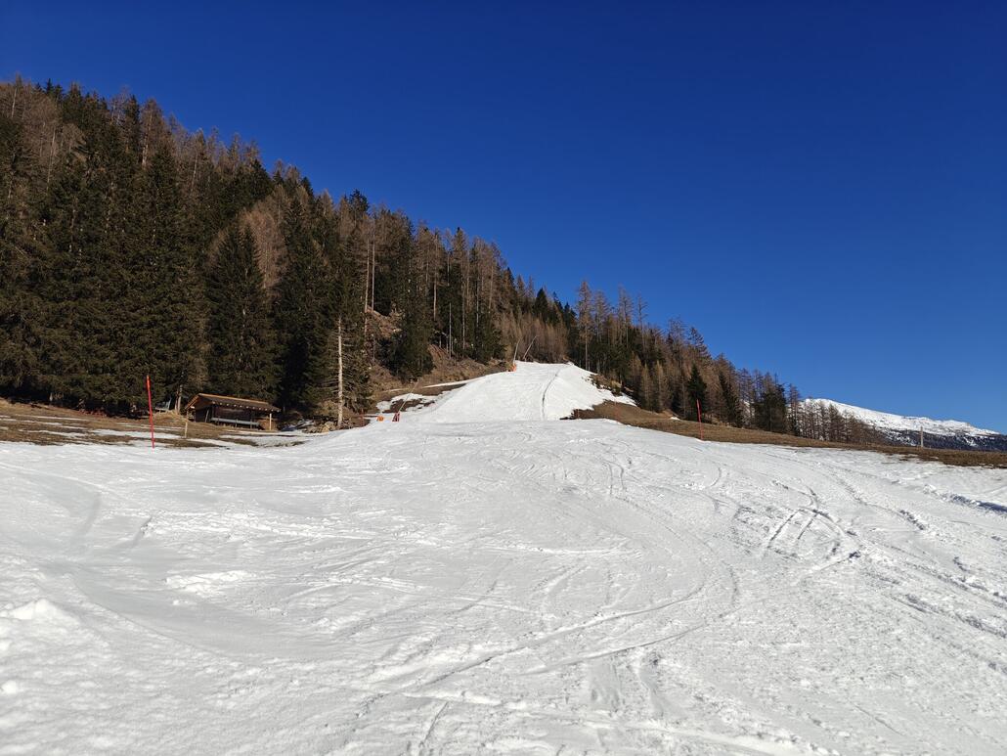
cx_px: 504
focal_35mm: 23
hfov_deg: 73.9
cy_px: 378
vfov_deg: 58.9
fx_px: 669
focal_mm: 6.06
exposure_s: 1/2972
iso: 50
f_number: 1.6
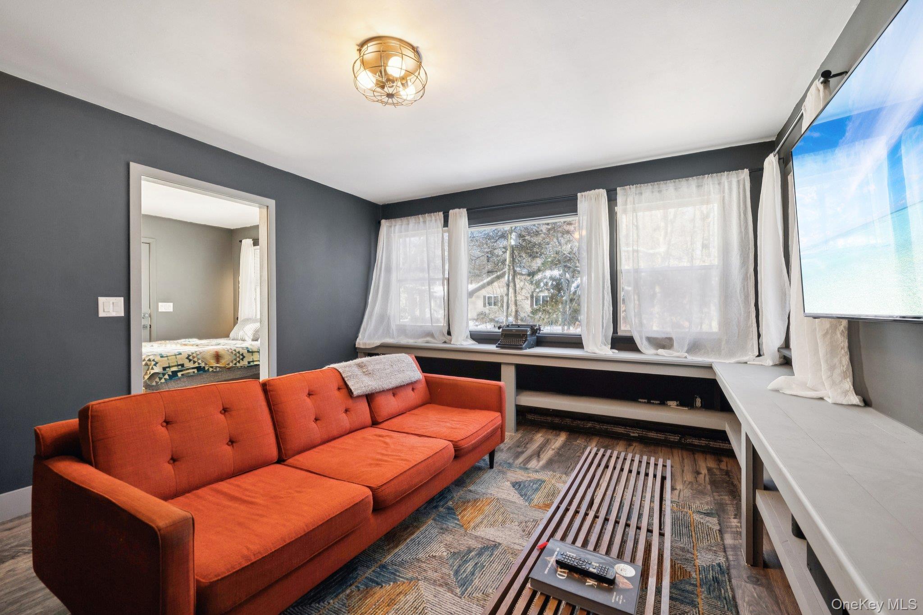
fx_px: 359
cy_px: 308
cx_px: 462
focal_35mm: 14
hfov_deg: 104.3
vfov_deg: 81.2
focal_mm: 14
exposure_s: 1/50
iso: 400
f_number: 6.3
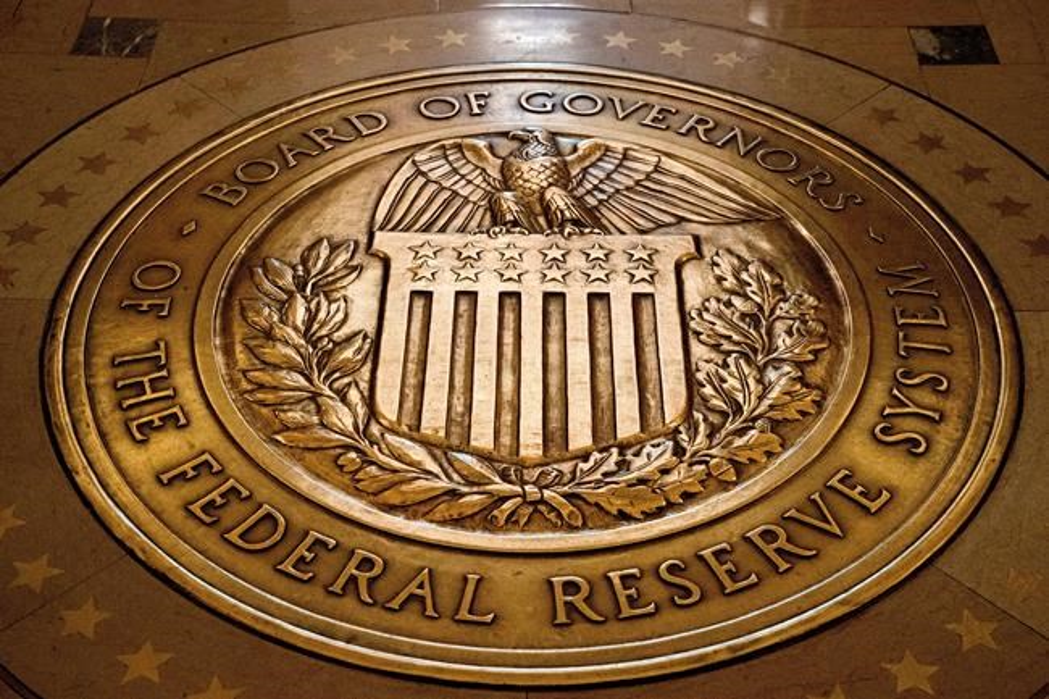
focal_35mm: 54
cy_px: 350
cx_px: 524
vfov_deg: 25.0
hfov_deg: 36.9
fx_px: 1573
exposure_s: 1/250
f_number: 6.3
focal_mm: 54
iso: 12800
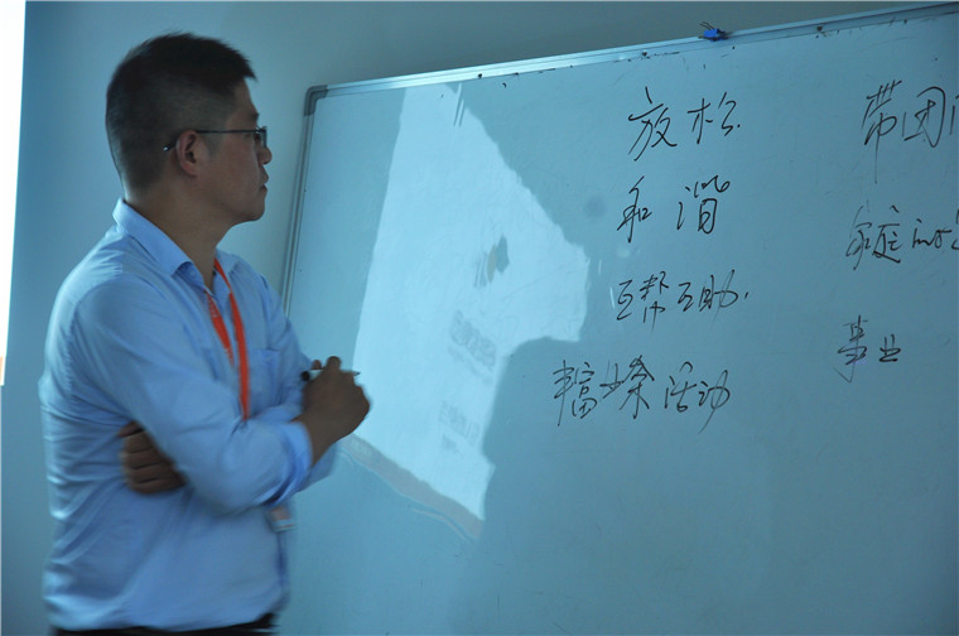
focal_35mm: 105
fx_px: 2792
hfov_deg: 19.5
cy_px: 318
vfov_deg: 13.0
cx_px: 480
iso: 250
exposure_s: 1/13
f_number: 5.3
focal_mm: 70
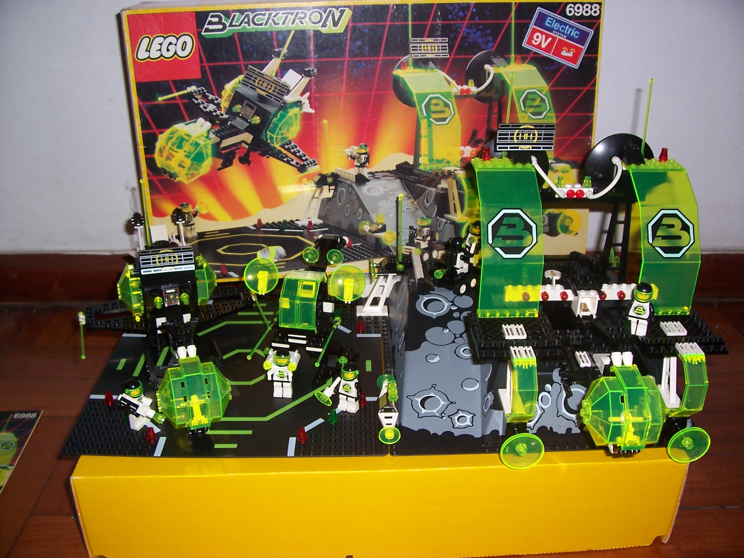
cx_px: 372
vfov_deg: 41.8
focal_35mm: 34
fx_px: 731
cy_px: 279
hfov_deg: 54.0
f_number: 2.7
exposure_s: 1/60
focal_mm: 5.6
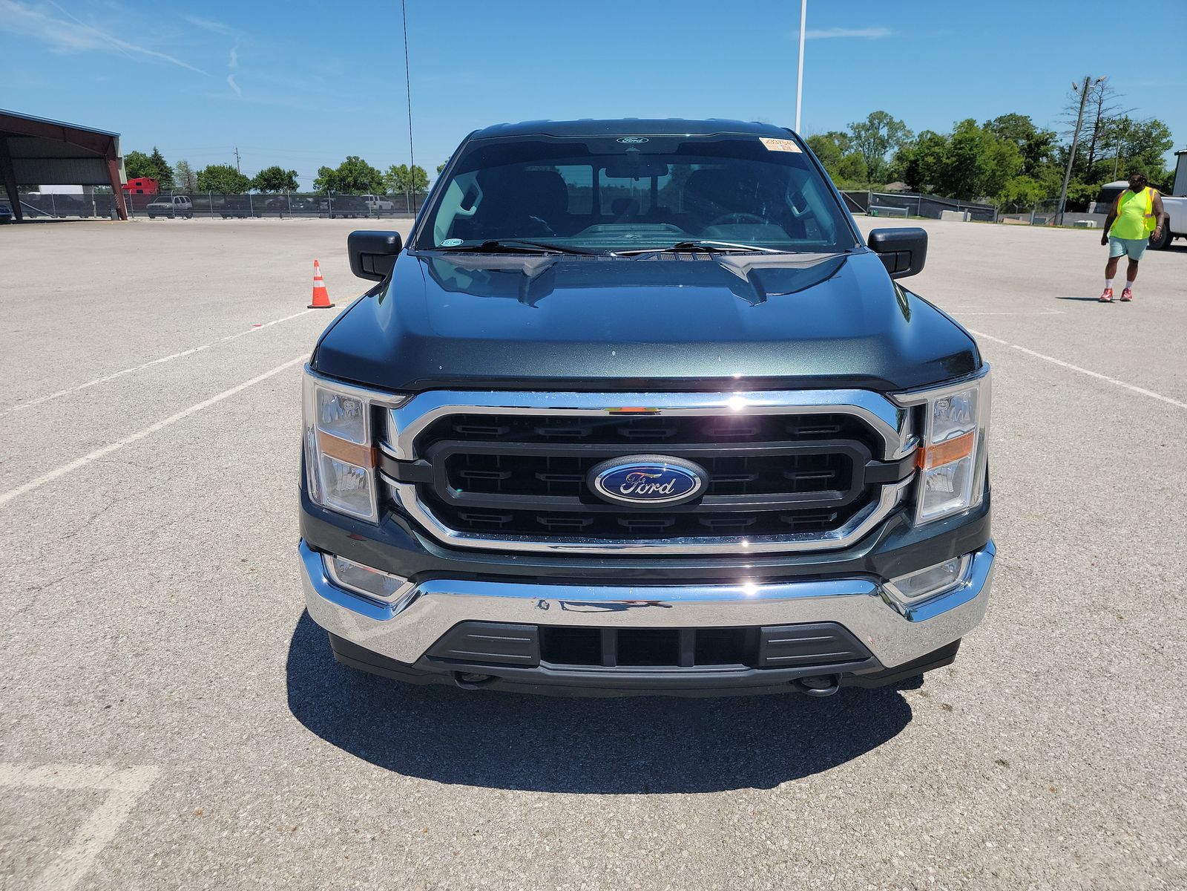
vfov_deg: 56.8
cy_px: 446
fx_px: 823
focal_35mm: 24
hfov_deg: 71.6
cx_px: 594
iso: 50
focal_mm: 6.7
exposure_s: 1/1090
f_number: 1.8
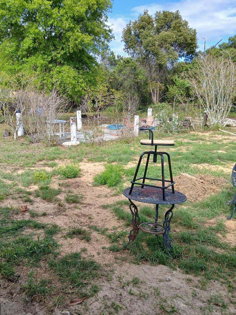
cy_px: 181
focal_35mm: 31
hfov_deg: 45.3
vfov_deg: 58.1
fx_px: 282
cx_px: 99
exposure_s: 1/312
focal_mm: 3.98
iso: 20
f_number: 1.8
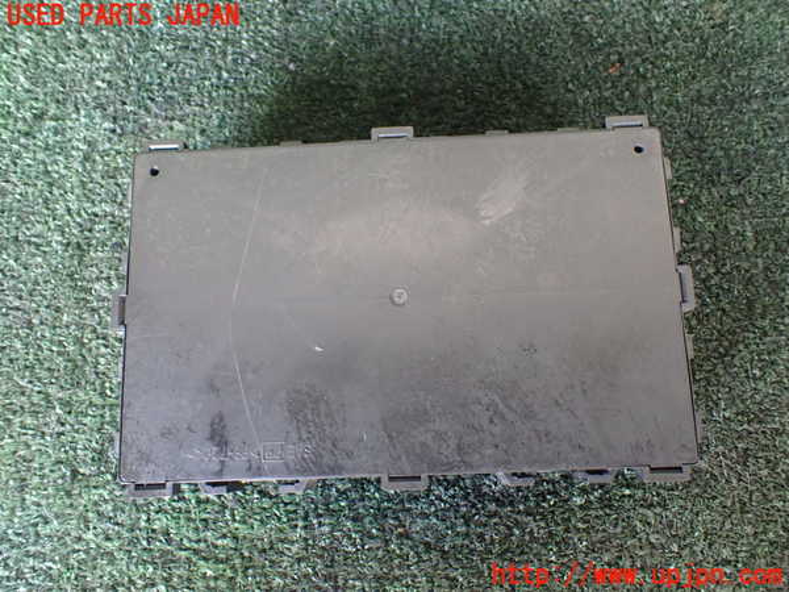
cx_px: 394
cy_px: 296
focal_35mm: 30
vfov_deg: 46.8
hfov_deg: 60.0
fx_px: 684
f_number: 2.3
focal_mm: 5.4
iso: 800
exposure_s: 1/100
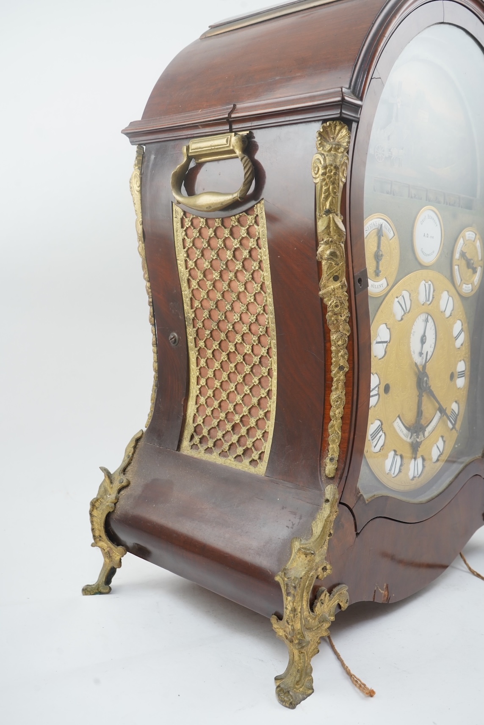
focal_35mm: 34
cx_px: 242
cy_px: 362
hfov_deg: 38.9
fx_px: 685
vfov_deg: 55.8
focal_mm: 34
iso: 640
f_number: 8
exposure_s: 1/25
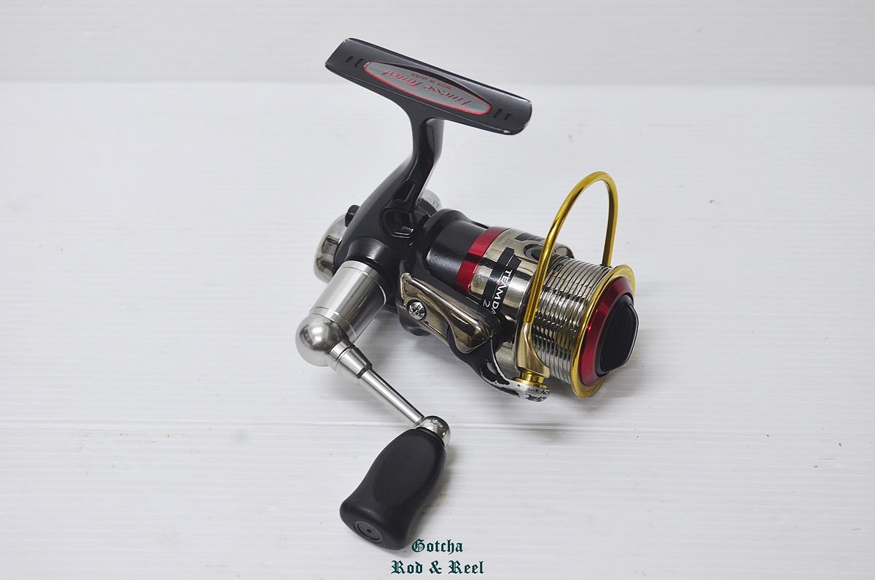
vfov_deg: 21.5
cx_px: 438
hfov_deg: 32.0
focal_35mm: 63
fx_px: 1528
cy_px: 290
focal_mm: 42
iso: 400
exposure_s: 1/4
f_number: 6.3
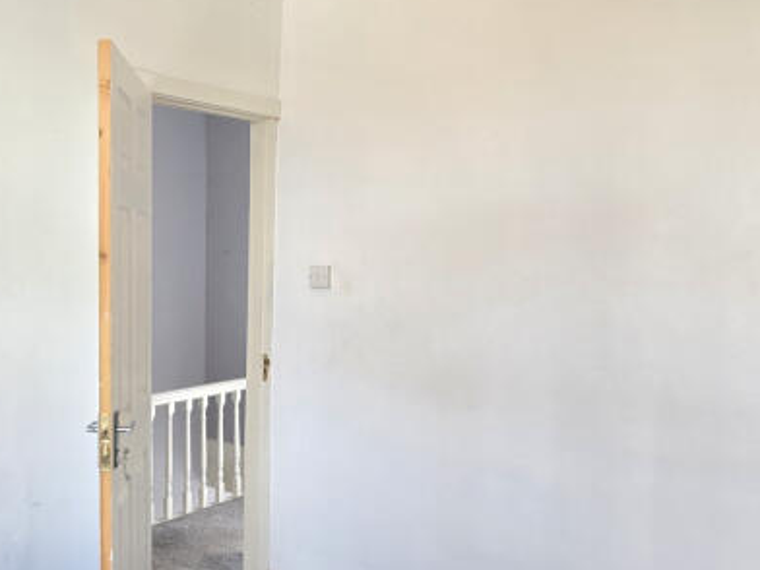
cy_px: 312
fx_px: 746
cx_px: 157
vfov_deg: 41.7
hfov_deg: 50.8
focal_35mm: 34
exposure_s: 1/50
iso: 80
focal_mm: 2.2
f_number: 2.2
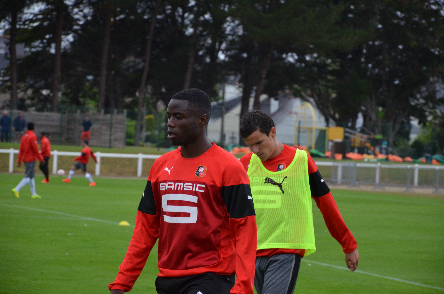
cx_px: 222
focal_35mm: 158
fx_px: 1938
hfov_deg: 13.1
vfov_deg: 8.7
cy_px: 147
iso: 1100
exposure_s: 1/500
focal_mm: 105
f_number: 5.6
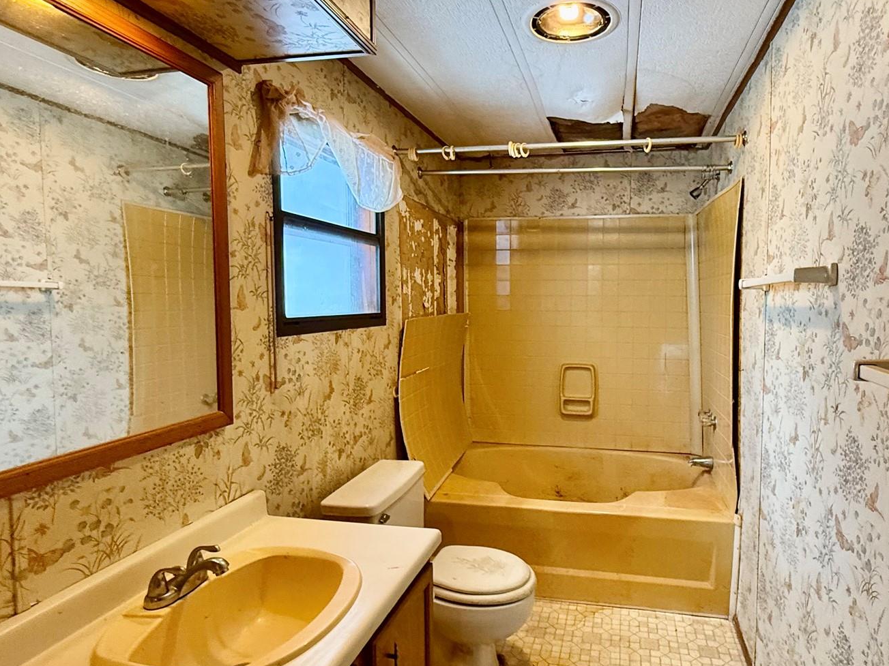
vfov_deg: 61.1
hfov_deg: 75.9
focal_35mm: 22
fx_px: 565
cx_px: 511
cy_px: 333
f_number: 2.2
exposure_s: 1/60
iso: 400
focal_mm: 2.22
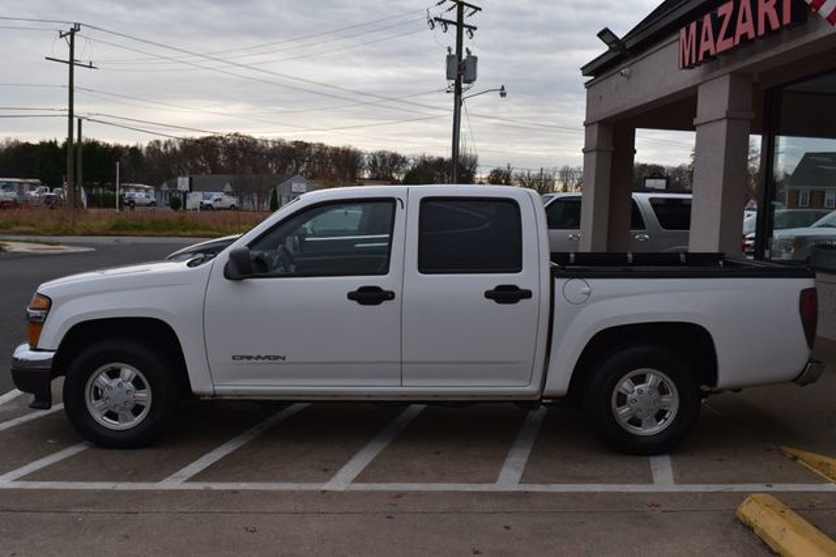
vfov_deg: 36.8
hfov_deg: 53.2
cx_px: 418
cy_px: 278
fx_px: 836
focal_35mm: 36
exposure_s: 1/250
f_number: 10
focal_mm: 24
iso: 400
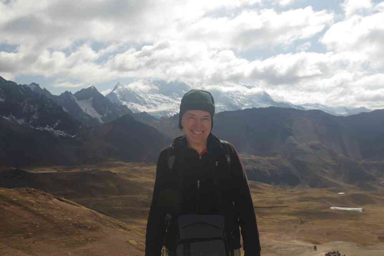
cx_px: 192
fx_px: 448
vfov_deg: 31.9
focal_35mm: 42
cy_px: 128
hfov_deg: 46.4
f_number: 7.1
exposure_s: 1/180
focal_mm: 28
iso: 100
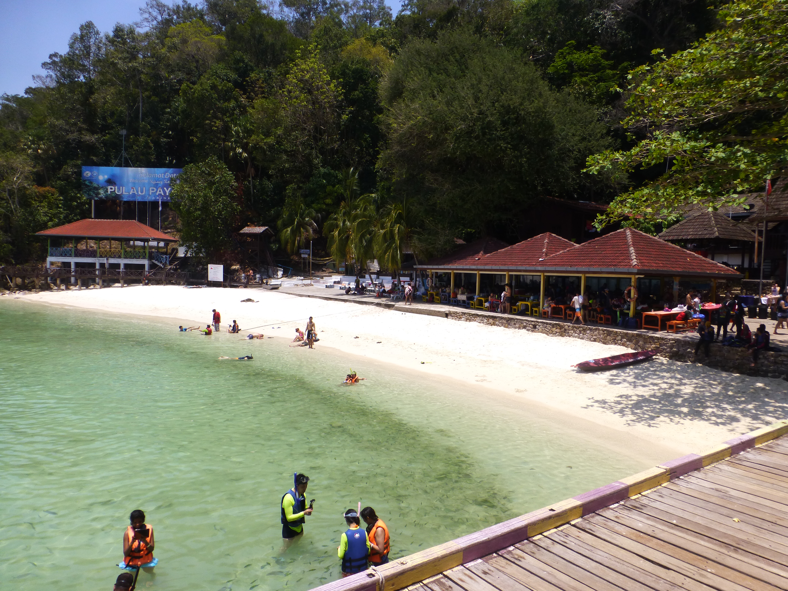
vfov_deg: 56.8
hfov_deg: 71.6
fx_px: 546
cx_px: 394
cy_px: 296
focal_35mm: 24
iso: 100
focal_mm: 4.3
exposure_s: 1/1300
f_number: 4
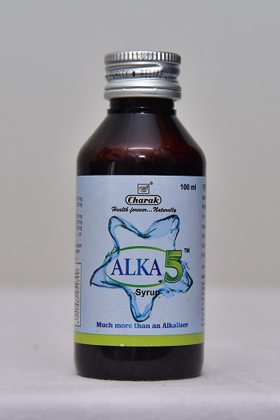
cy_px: 210
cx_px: 140
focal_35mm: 105
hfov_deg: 13.0
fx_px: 1227
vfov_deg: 19.5
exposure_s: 1/160
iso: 1600
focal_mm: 105
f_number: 5.6
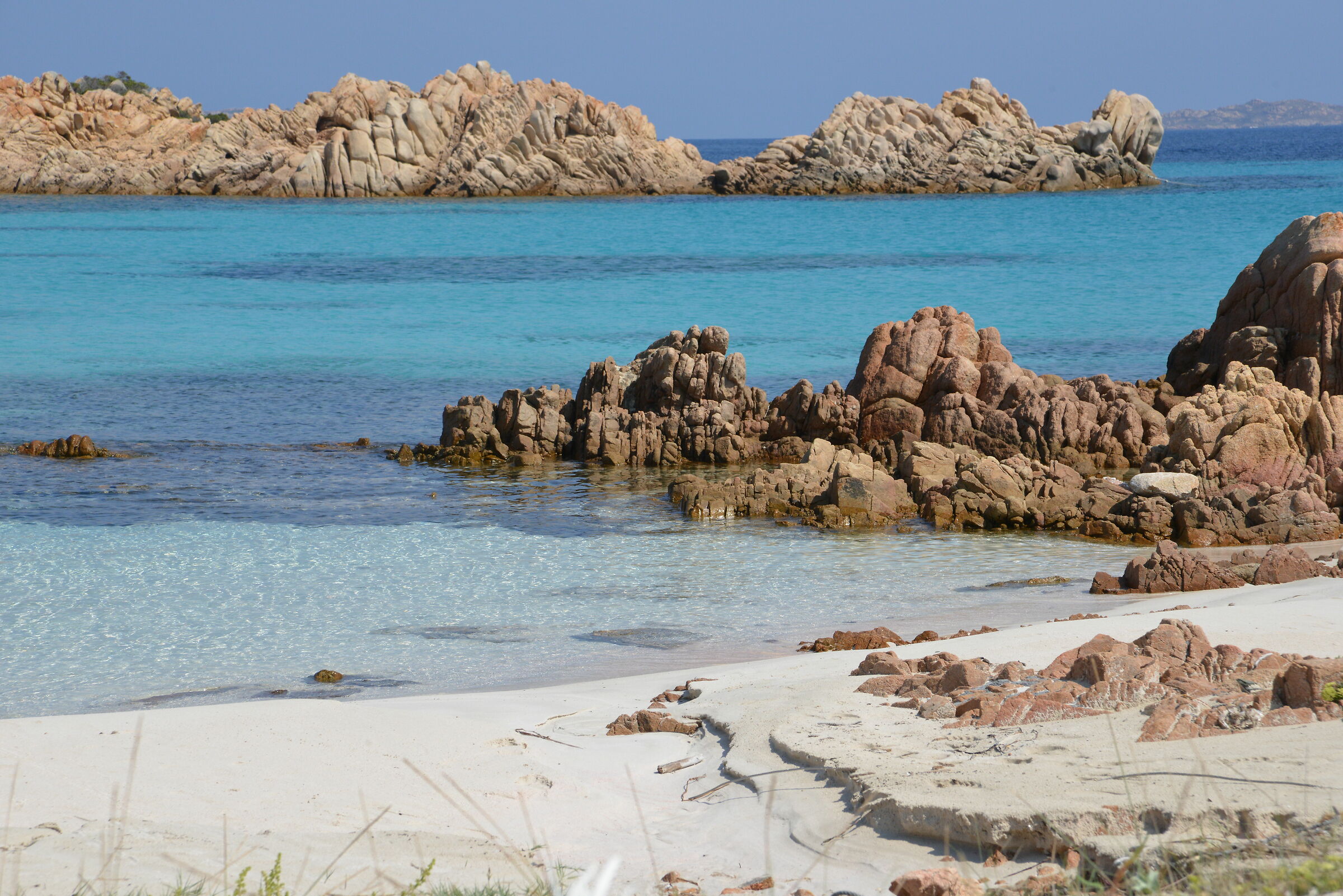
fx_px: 3918
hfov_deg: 19.4
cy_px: 448
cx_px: 672
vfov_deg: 13.1
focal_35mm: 105
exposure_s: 1/1000
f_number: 14
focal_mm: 105
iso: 800
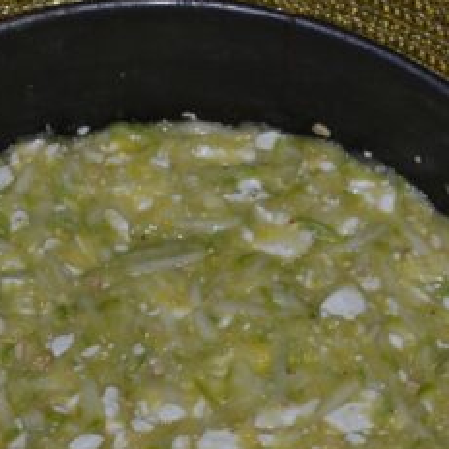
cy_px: 395
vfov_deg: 14.1
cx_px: 168
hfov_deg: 14.2
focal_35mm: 123
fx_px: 1805
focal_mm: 32
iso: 100
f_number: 8
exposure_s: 1/60
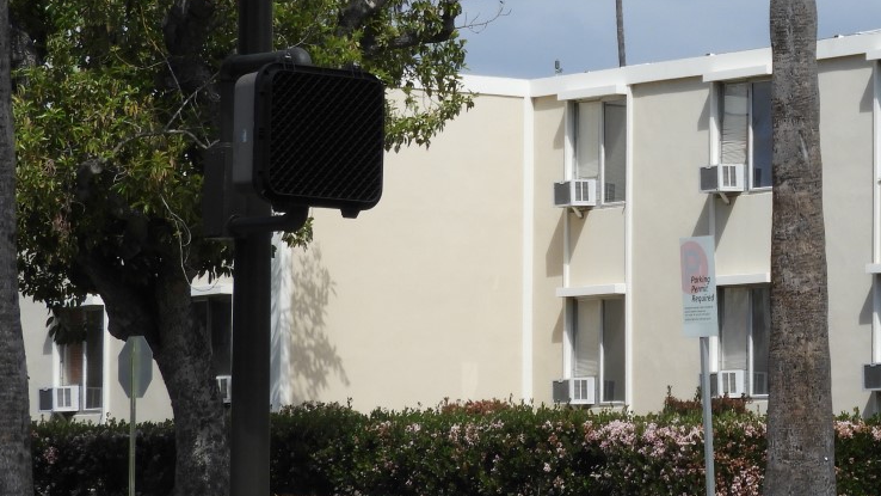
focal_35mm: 202
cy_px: 117
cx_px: 851
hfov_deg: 10.6
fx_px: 4718
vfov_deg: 6.0
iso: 100
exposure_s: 1/800
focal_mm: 17
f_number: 4.8
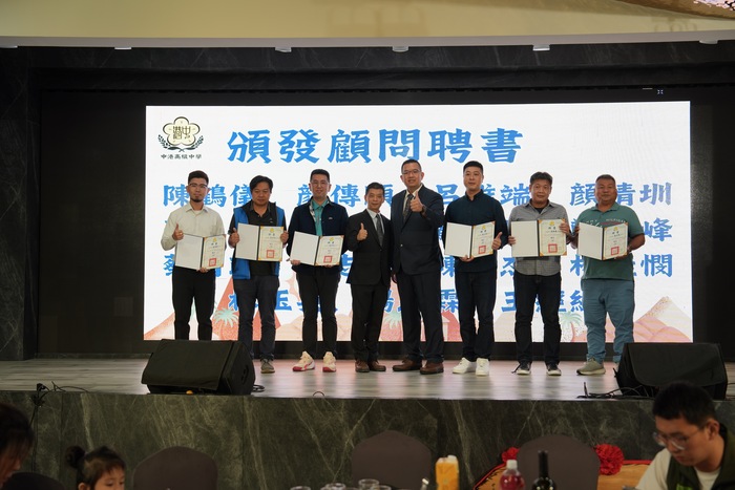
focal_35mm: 43
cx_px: 368
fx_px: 878
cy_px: 245
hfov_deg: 45.4
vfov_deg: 31.2
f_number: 3.2
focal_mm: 43
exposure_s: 1/100
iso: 250
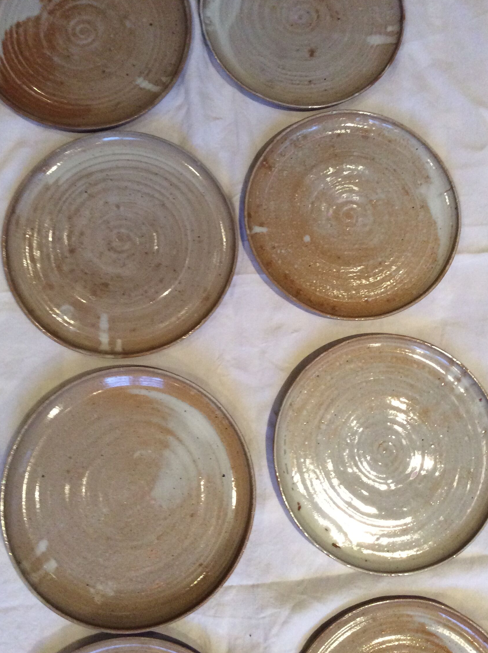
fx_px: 697
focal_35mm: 37
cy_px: 299
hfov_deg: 38.6
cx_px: 243
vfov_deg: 50.2
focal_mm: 3.3
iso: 160
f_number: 2.4
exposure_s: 1/25
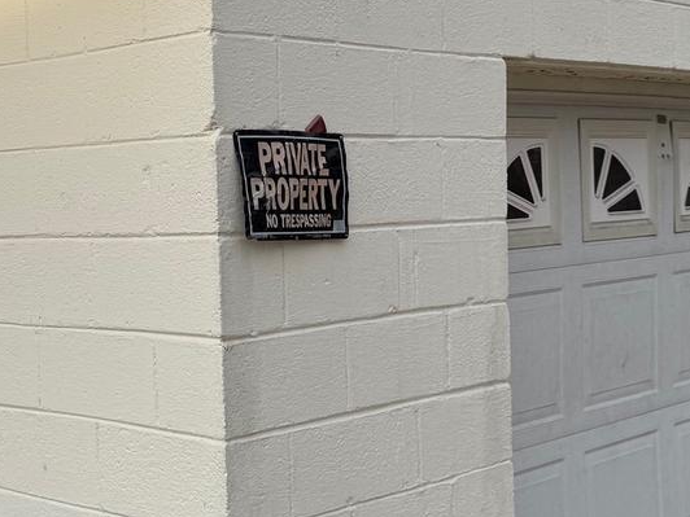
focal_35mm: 65
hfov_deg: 29.4
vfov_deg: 22.6
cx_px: 180
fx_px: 1296
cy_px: 268
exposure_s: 1/2299
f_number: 1.78
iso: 80
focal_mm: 6.76
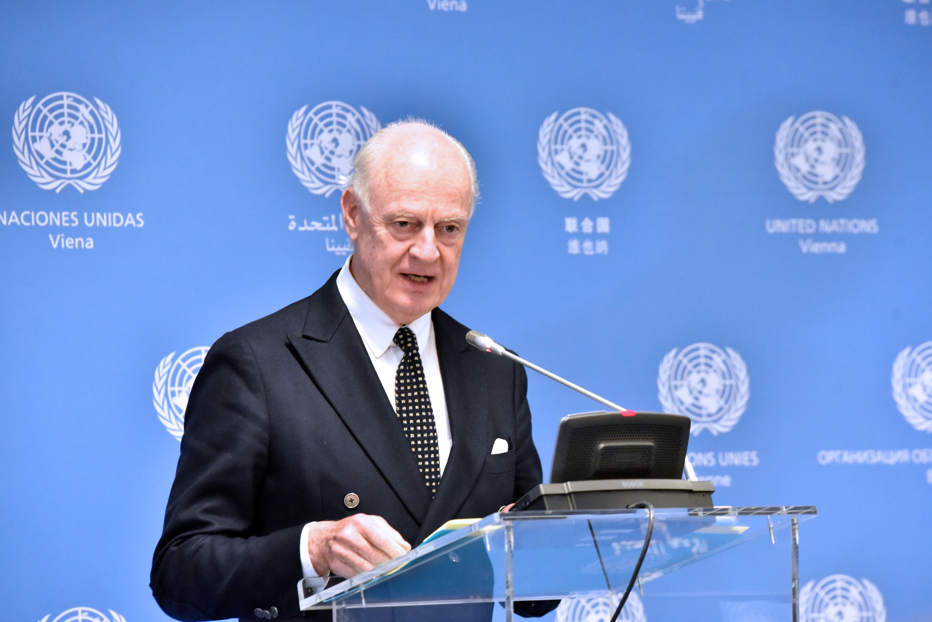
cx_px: 466
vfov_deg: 6.9
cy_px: 311
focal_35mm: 200
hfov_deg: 10.3
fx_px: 5179
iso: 12800
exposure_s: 1/160
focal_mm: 200
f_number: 7.1
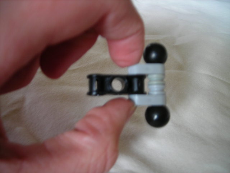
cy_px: 86
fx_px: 252
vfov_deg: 37.7
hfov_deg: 49.0
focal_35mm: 38
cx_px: 115
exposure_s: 1/8.6
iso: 50
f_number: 3.2
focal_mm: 6.3
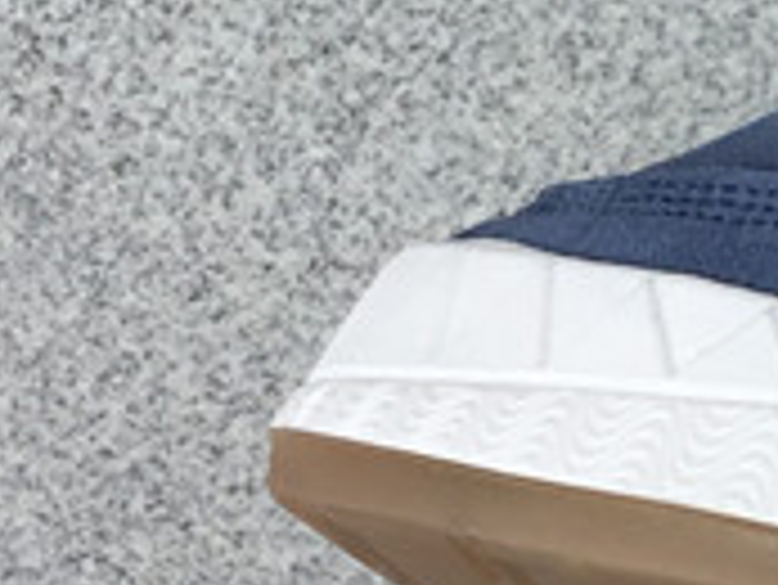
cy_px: 43
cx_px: 1354
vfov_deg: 9.2
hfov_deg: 11.5
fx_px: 3621
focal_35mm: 161
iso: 25
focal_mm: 3.3
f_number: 2.4
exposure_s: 1/297
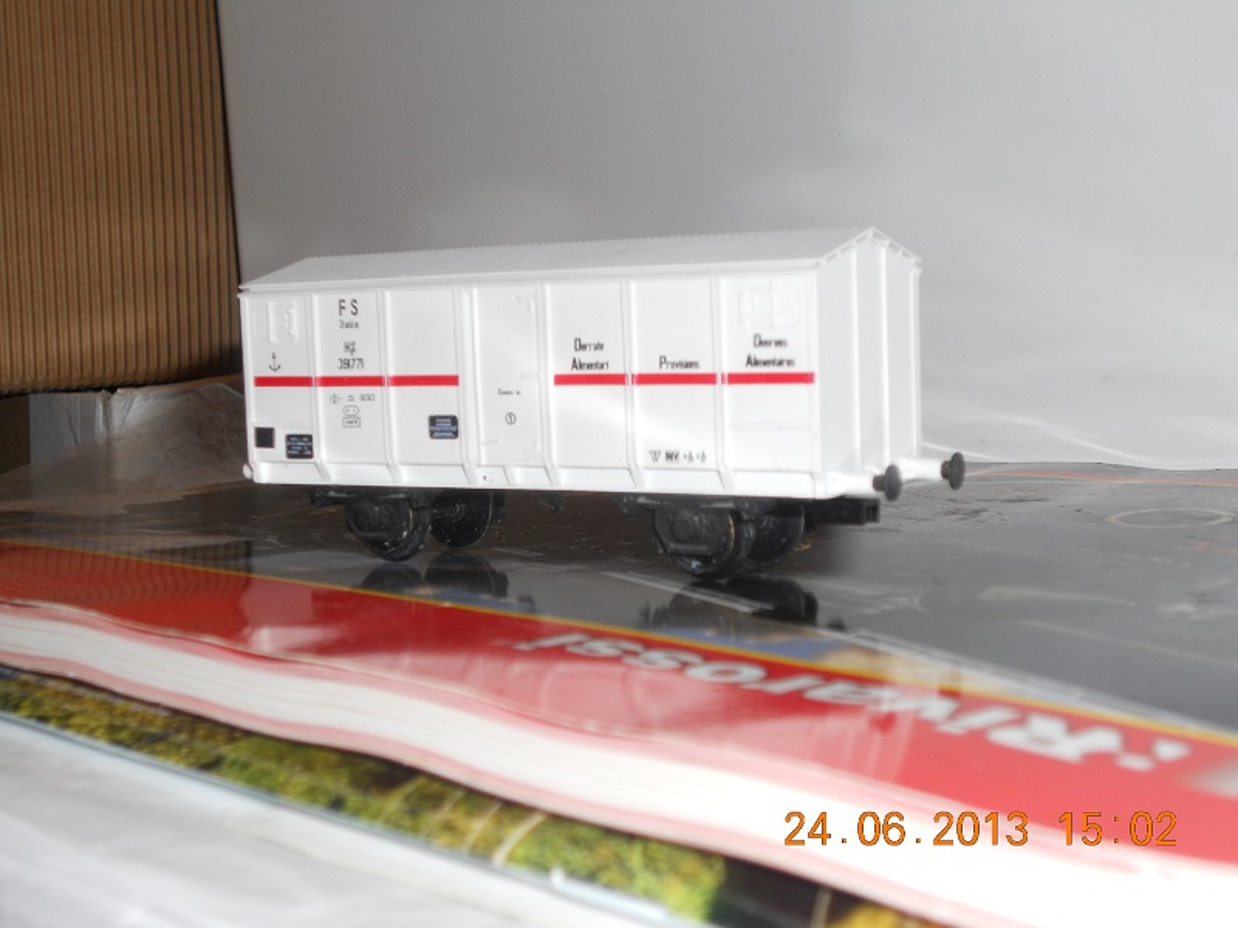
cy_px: 464
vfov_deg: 27.0
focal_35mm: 54
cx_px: 619
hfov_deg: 35.5
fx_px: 1931
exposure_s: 1/30
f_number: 4.8
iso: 80
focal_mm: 9.8
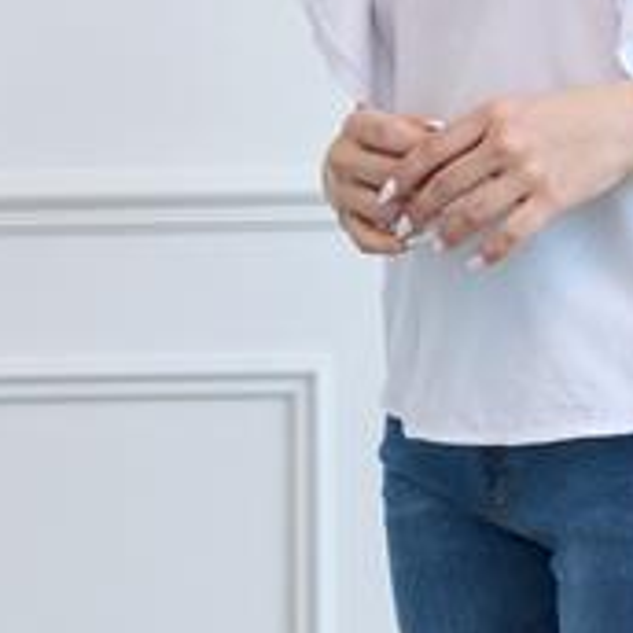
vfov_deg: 9.2
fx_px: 3889
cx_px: 581
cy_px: -63
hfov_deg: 9.3
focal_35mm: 188
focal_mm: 35
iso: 500
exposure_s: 1/100
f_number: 5.6
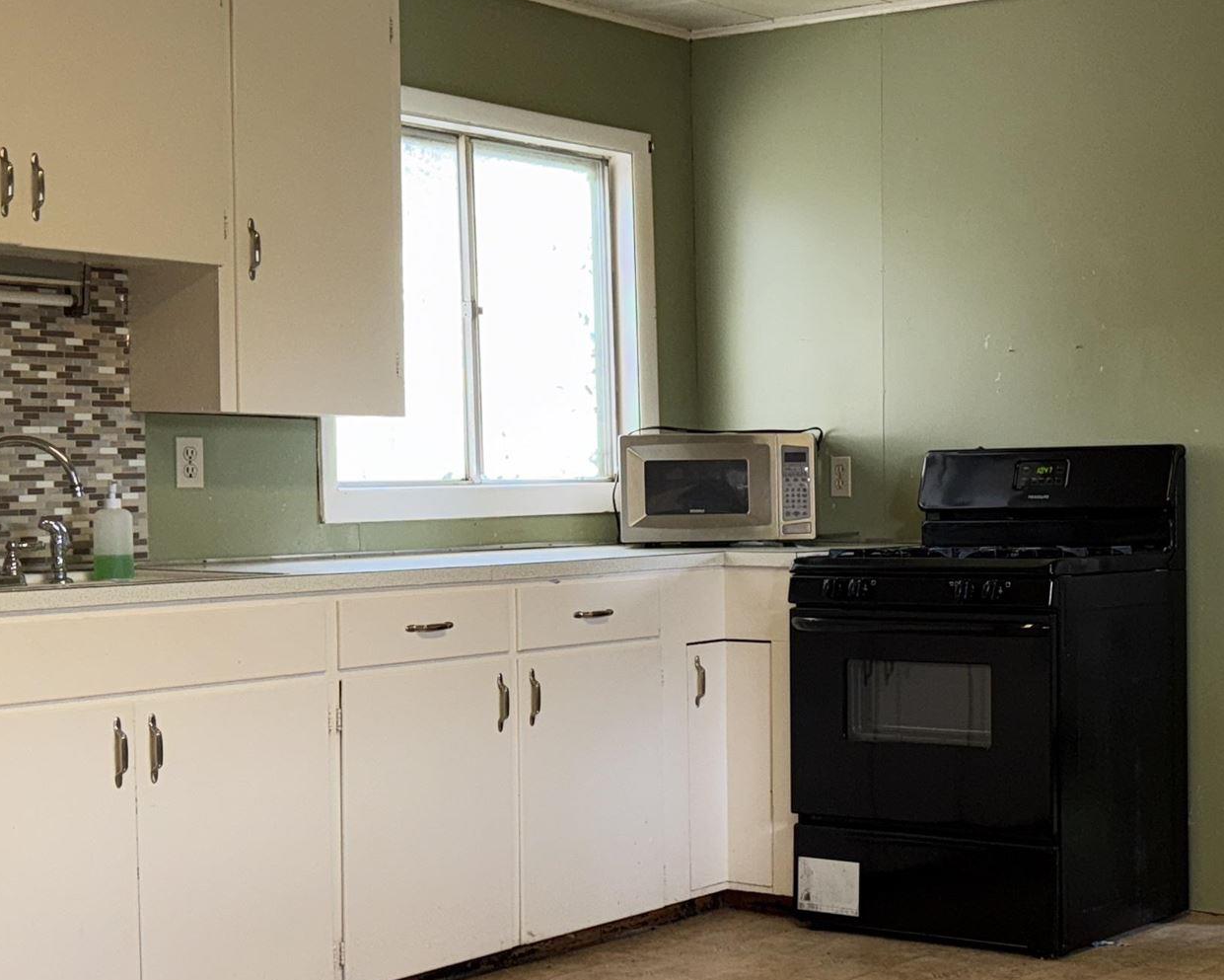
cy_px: 553
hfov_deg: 31.5
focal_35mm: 58
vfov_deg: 26.2
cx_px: 1004
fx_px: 2101
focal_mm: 6.76
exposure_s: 1/28
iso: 80
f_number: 1.78
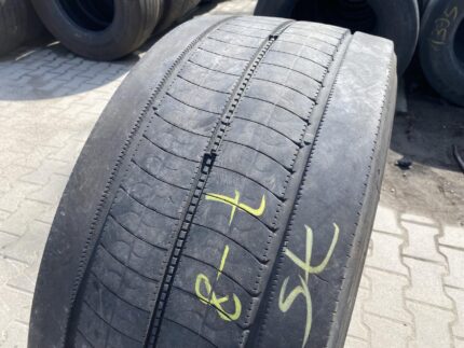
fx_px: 349
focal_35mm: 26
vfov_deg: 53.1
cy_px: 174
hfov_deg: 67.3
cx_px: 232
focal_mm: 4.25
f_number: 1.8
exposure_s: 1/1362
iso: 32
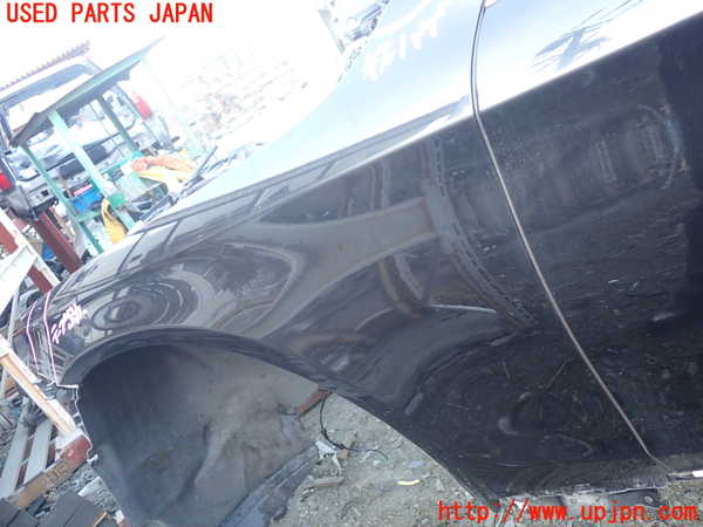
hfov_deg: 60.0
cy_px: 264
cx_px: 352
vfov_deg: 46.8
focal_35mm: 30
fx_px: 609
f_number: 2.3
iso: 200
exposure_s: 1/60
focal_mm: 5.4
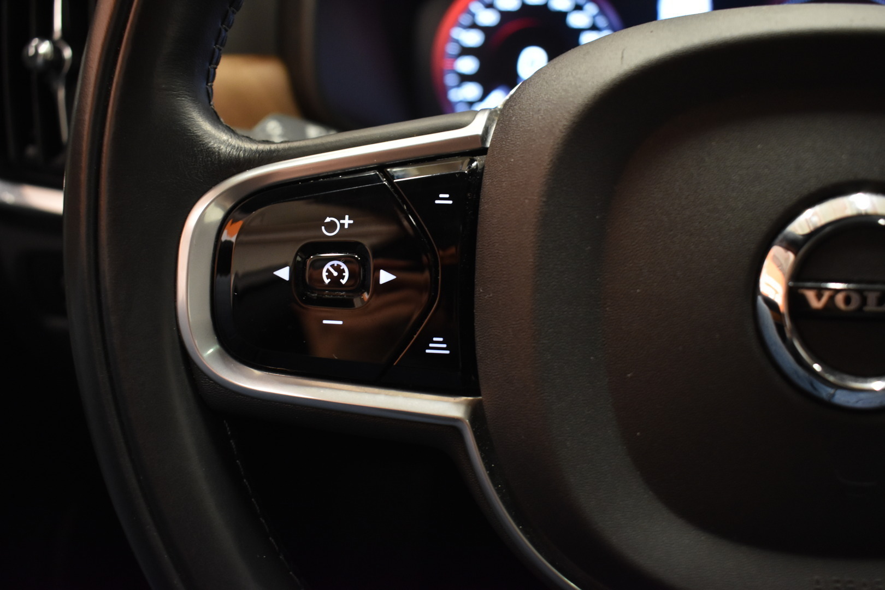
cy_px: 295
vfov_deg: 36.9
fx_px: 885
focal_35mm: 36
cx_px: 442
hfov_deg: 53.1
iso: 1250
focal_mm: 24
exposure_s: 1/10
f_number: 3.8
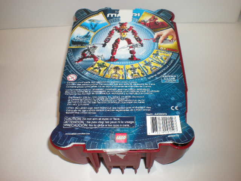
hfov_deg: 49.0
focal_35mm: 38
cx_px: 120
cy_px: 90
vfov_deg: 37.7
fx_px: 265
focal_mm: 6.3
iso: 64
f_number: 4.6
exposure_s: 1/30
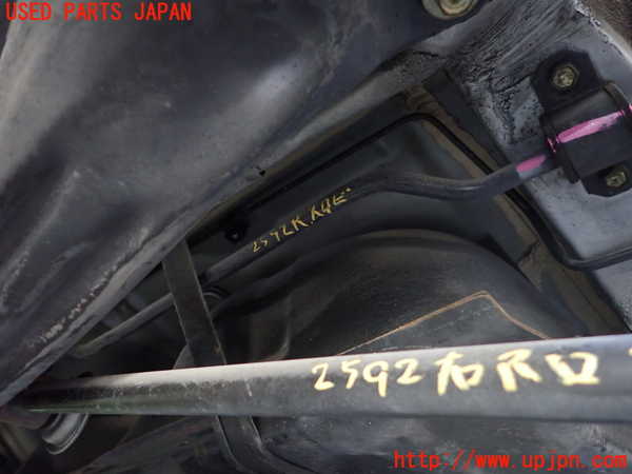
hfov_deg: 69.4
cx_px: 316
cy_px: 237
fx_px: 456
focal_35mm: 25
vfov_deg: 54.9
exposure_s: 1/20
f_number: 2
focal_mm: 4.5
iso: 800
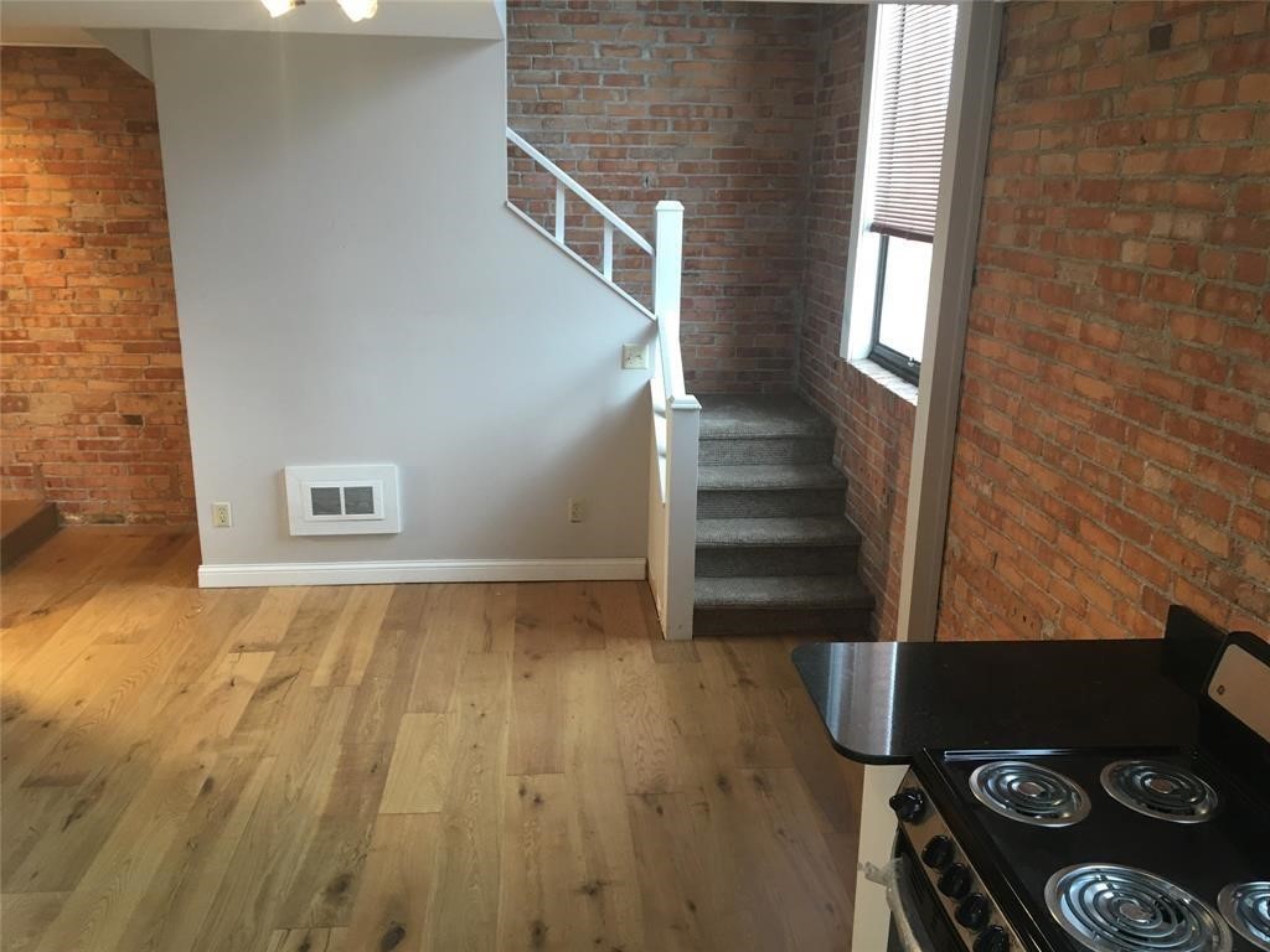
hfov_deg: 61.7
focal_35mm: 29
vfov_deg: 48.2
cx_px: 635
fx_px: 1064
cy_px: 476
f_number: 2.2
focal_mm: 4.15
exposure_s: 1/30
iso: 40
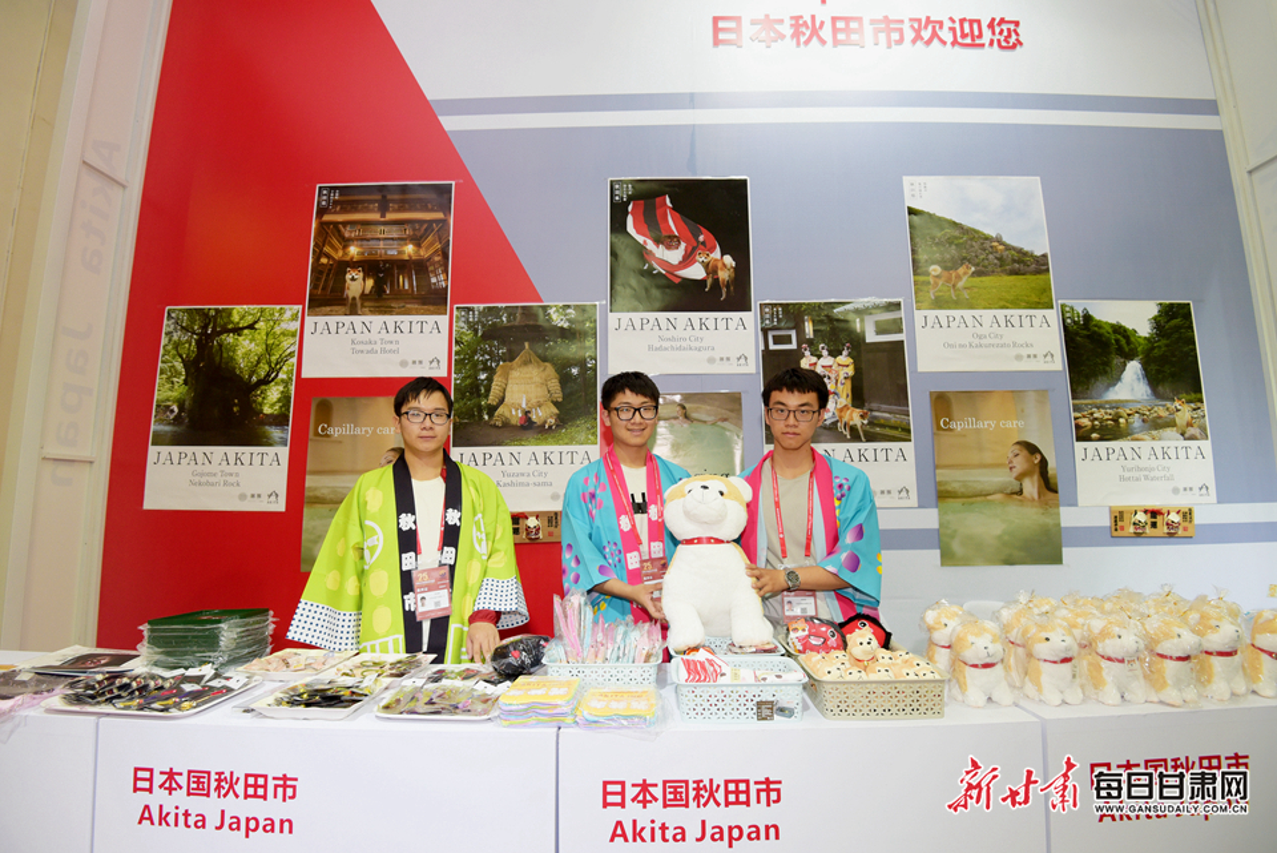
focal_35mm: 16
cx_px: 638
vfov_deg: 73.8
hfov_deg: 96.7
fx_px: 568
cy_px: 426
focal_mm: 16
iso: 800
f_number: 5
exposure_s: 1/200
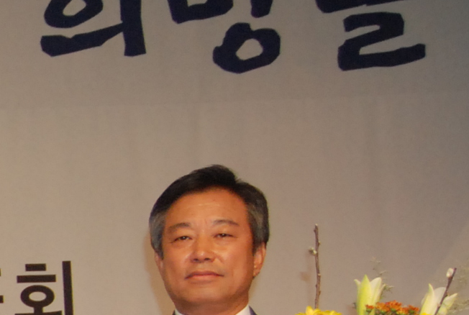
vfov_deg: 8.8
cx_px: -547
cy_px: 429
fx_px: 2001
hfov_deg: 11.6
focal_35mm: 153
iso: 800
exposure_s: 1/80
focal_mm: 23
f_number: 5
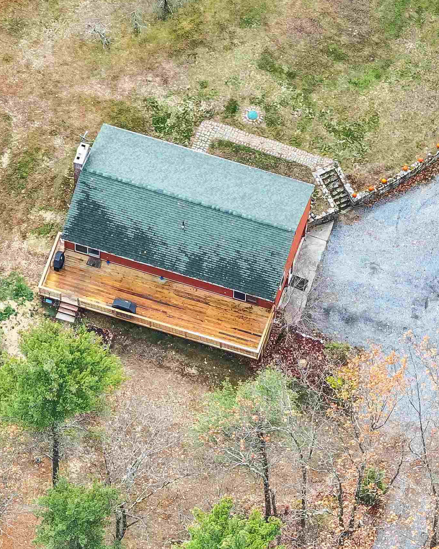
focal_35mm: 293
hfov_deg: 5.3
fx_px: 4759
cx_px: 157
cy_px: 308
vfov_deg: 6.6
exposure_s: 1/100
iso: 100
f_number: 3.4
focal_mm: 30.71
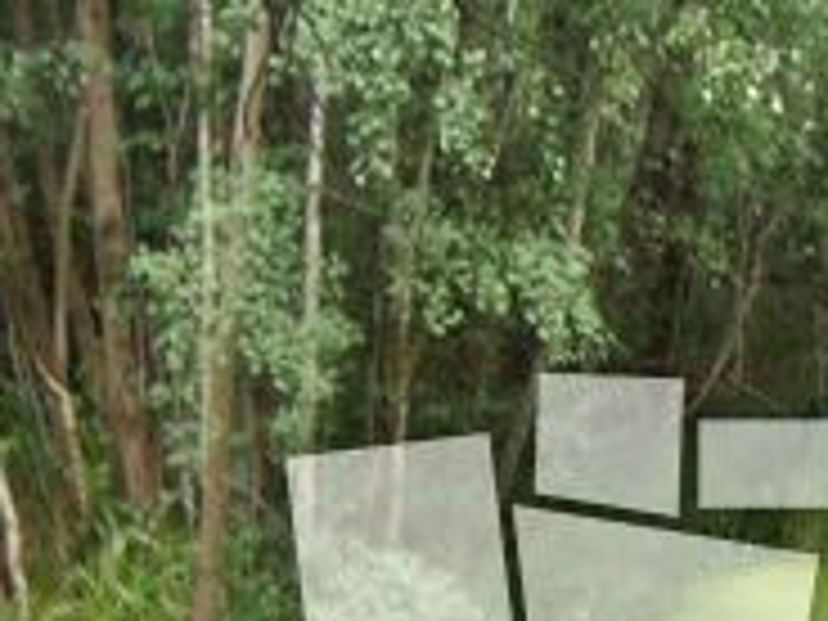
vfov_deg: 13.7
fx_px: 2535
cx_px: 1058
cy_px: 648
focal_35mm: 106
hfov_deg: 17.5
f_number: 3.5
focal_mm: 6.4
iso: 64
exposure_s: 1/56.2
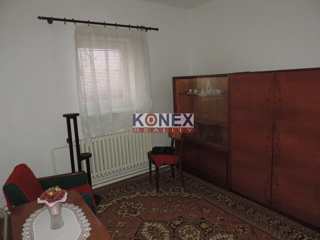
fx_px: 222
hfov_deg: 71.6
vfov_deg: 56.8
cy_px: 120
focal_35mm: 24
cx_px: 160
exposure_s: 1/30
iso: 200
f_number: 3
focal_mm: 4.3
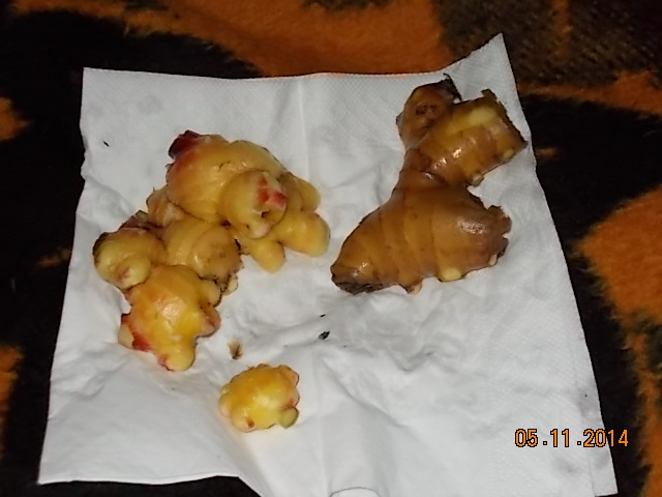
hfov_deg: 38.2
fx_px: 956
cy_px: 248
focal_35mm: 50
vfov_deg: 29.1
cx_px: 331
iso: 200
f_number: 4.5
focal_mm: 9
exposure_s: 1/30
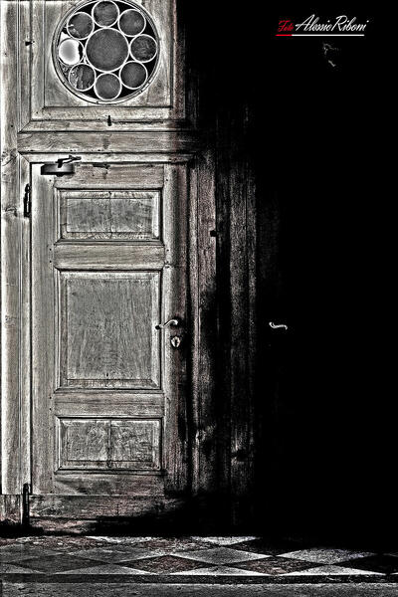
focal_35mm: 88
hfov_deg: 15.4
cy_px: 298
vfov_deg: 23.0
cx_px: 199
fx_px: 1468
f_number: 4.8
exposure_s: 1/2500
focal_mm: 59
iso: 800
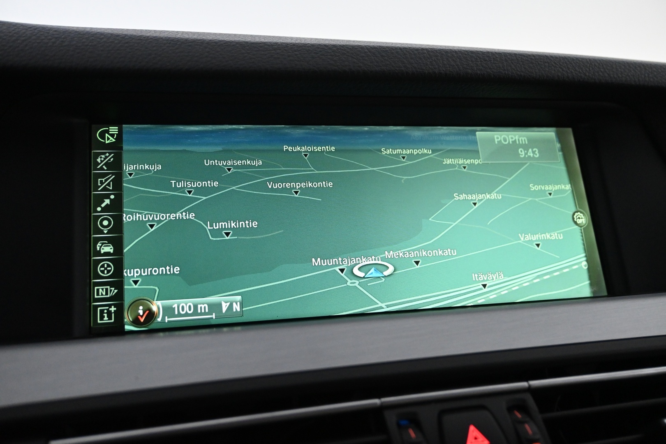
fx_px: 583
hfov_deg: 59.5
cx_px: 333
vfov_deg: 41.7
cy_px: 222
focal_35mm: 32
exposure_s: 1/60
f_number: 4
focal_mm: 21
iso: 2500
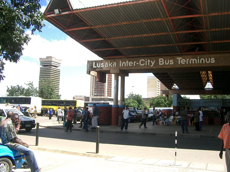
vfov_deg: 39.7
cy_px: 88
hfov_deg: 51.3
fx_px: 239
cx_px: 118
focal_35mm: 36
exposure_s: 1/200
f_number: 4.3
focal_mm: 5.8
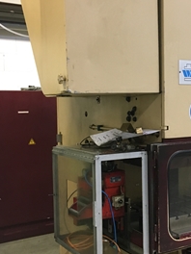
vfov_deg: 34.9
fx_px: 405
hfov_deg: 26.0
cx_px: 160
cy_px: 123
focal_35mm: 55
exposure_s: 1/33
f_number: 2.2
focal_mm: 4.15
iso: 200
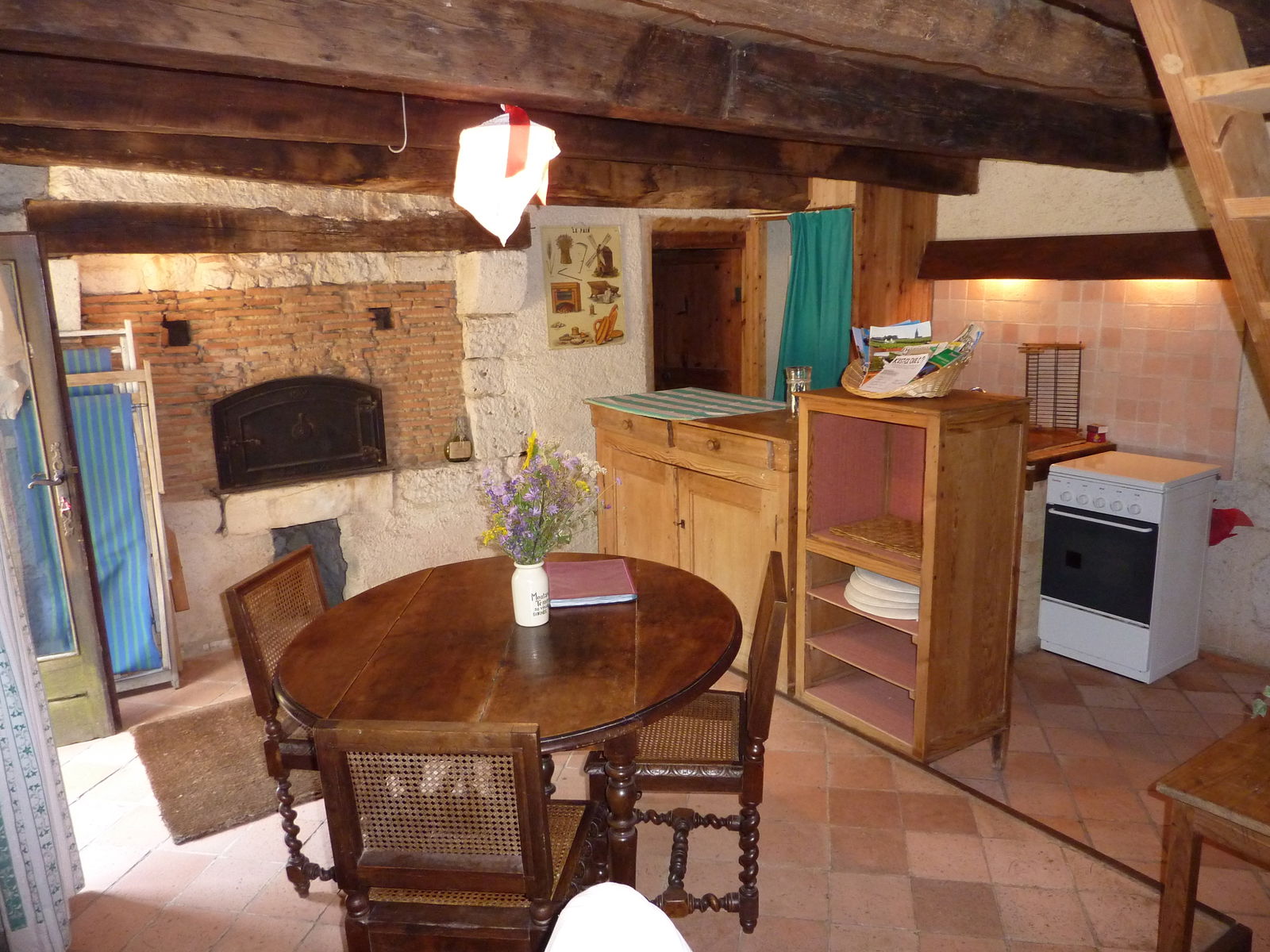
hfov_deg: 69.4
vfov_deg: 54.9
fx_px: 917
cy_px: 476
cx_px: 635
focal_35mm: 25
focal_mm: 4.1
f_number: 3.3
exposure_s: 1/30
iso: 400
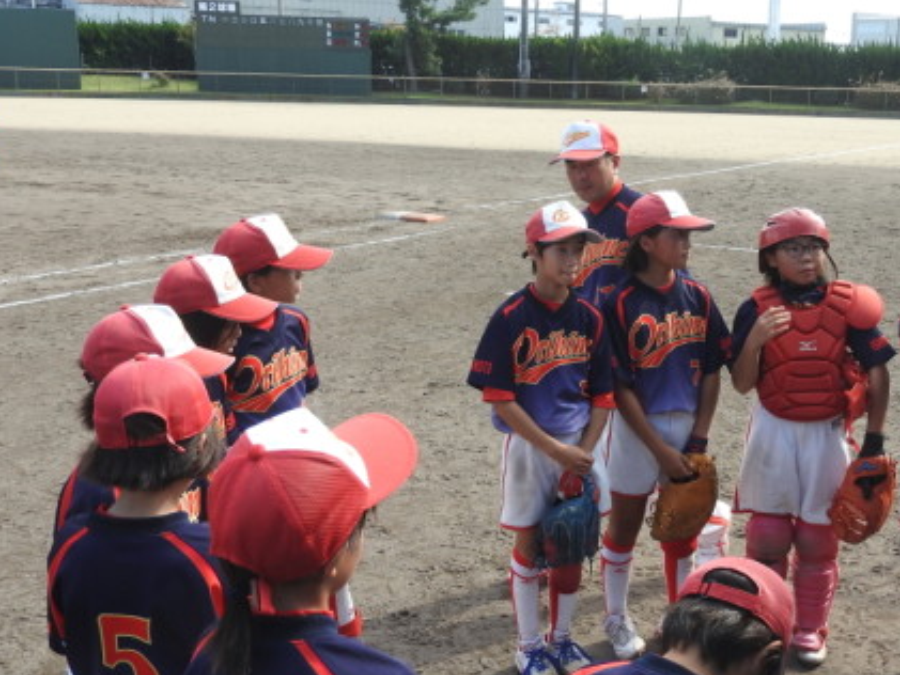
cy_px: 374
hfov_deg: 39.8
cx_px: 620
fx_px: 1222
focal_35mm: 47
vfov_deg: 30.9
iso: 100
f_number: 3.6
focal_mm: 5.9
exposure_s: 1/320
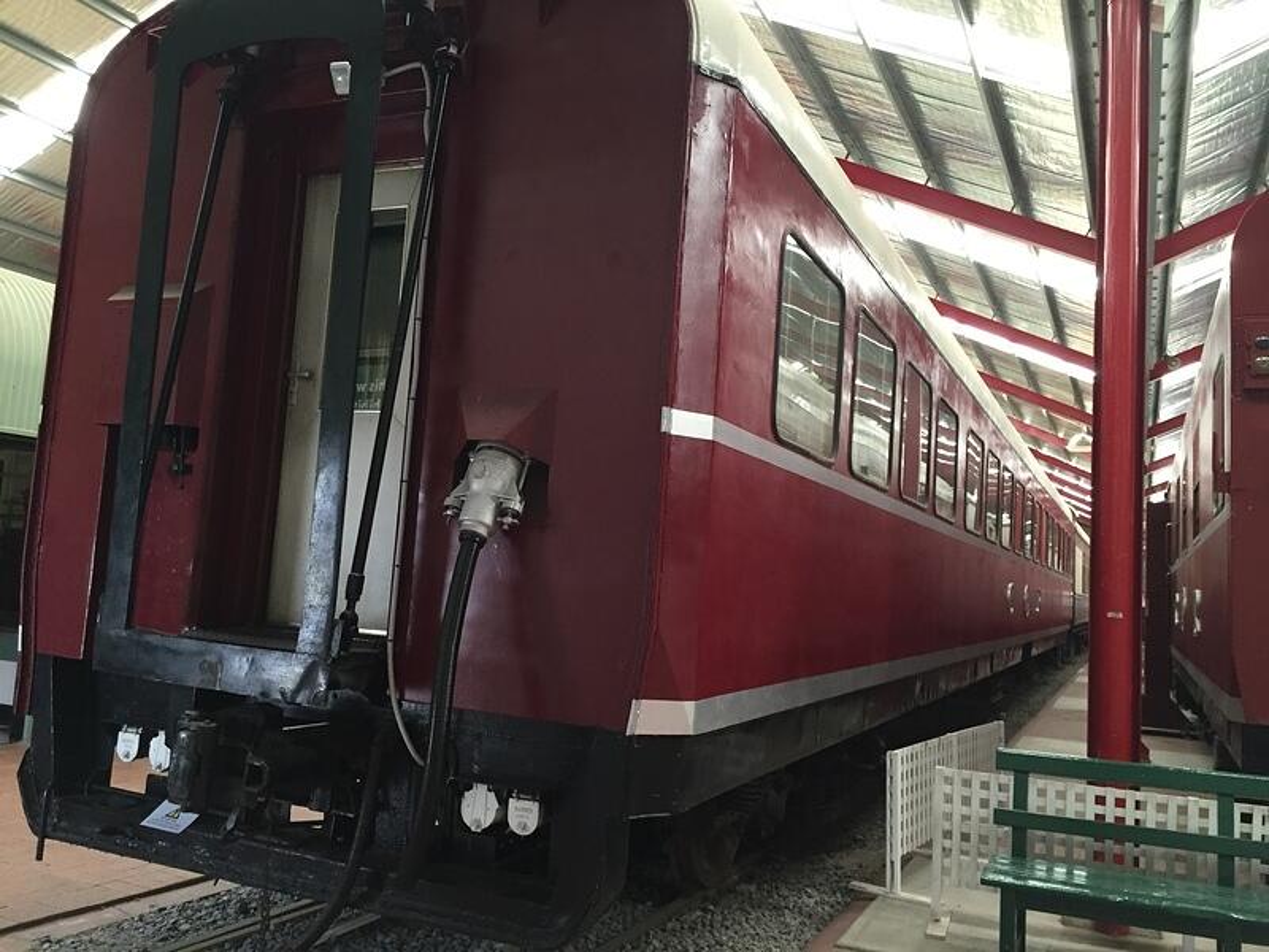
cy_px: 476
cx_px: 634
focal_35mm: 29
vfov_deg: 48.2
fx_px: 1063
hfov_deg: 61.7
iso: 160
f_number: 2.2
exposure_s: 1/30
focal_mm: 4.15
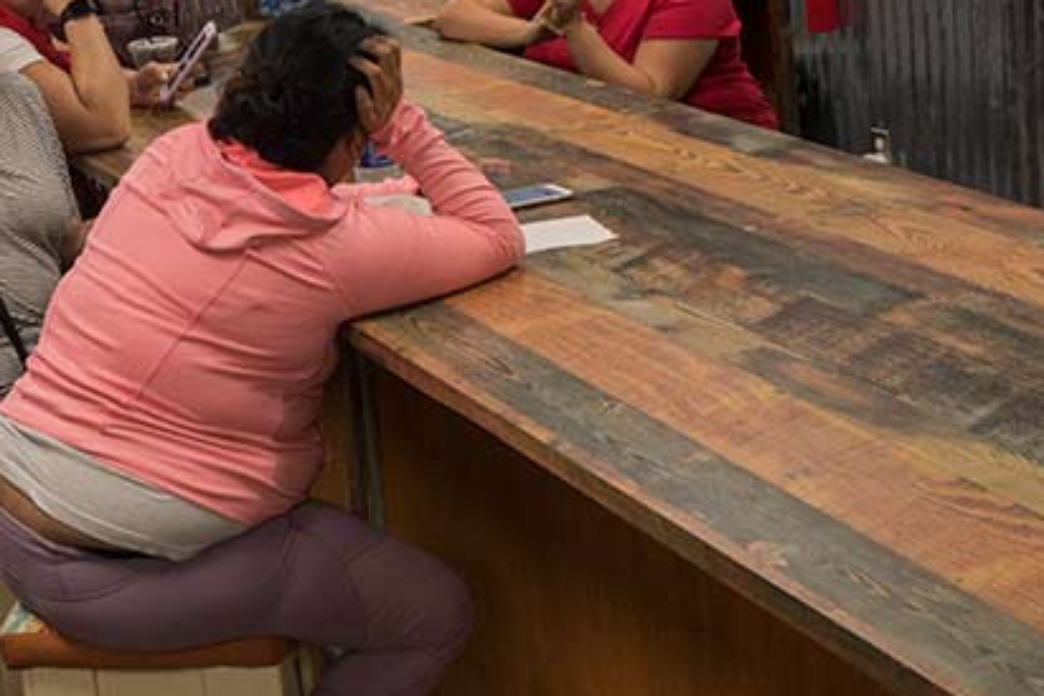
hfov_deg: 31.1
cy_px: 160
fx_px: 1798
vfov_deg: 21.7
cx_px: 137
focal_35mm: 62
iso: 500
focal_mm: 34
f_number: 7.1
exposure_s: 1/100
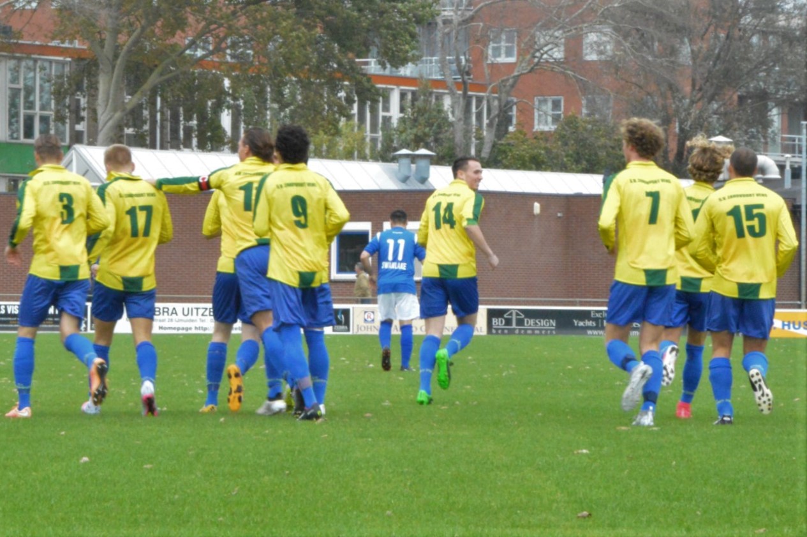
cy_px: 268
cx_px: 404
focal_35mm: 147
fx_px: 3292
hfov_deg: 14.0
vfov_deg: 9.3
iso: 6400
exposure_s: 1/160
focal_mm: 98
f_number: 36
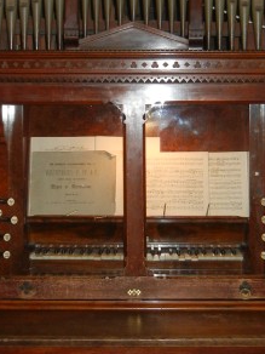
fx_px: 806
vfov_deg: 24.6
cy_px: 131
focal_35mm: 79
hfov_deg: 18.7
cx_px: 140
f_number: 3.5
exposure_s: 1/30
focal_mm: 5.4
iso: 235
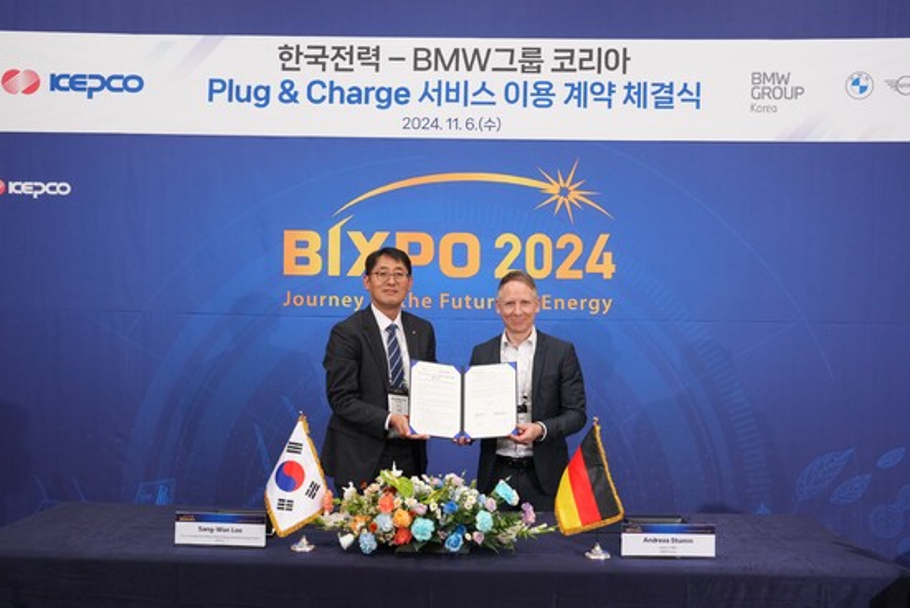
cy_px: 322
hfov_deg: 51.9
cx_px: 443
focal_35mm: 37
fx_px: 936
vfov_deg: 36.0
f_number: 5.6
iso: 2000
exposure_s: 1/125
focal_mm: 34
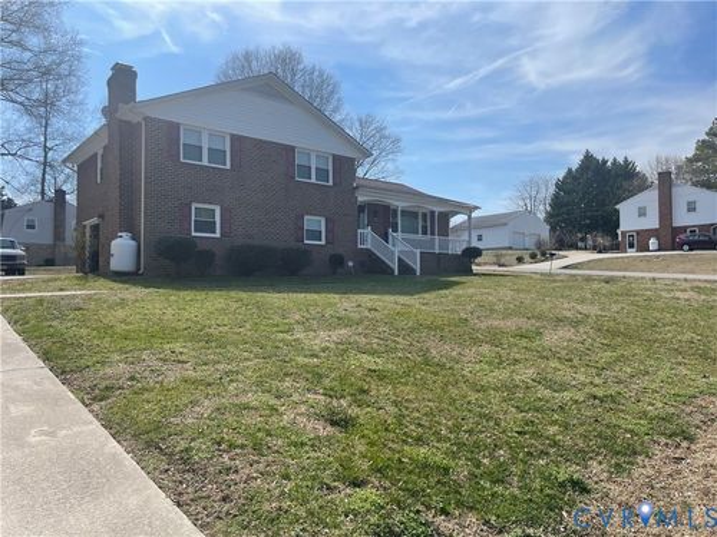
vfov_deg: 54.9
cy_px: 268
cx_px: 358
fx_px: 518
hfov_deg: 69.4
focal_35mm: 25
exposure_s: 1/3788
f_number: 1.6
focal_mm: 5.1
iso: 32
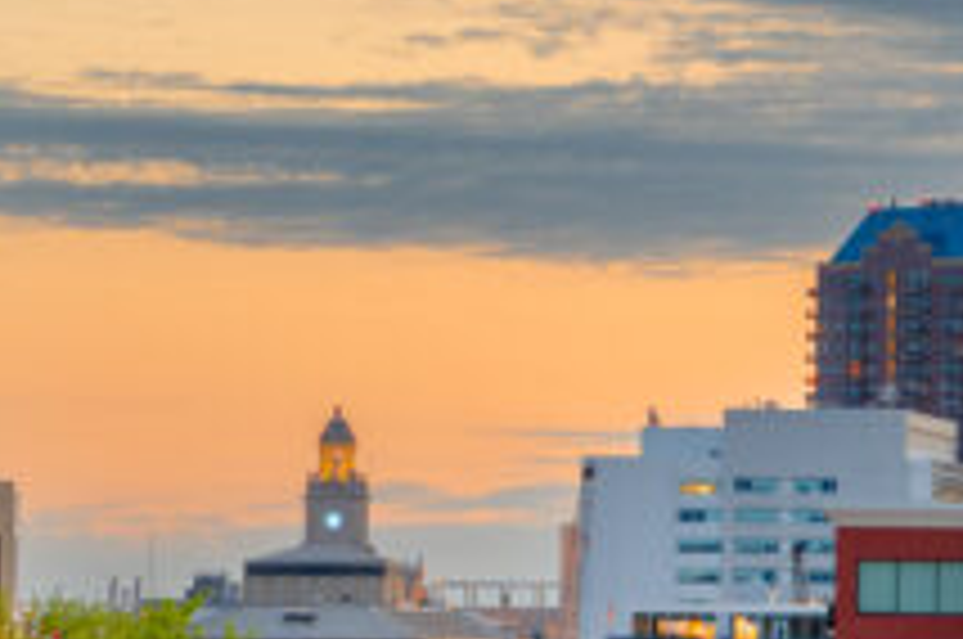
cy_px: 529
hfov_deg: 6.2
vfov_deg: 4.2
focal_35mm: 326
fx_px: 8707
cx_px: 1940
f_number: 11
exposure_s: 25
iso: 100
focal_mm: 68
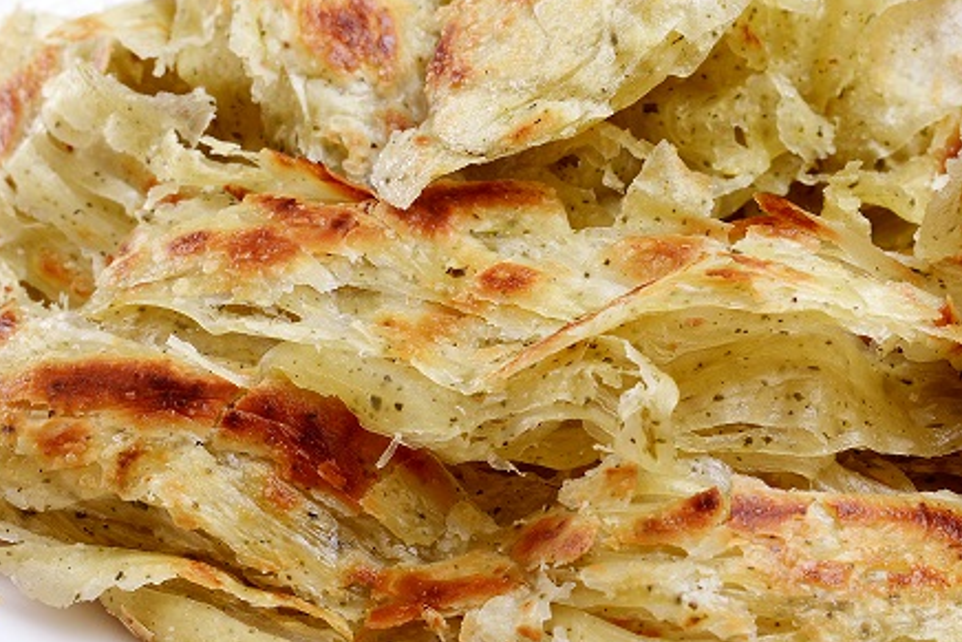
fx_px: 4063
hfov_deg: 13.5
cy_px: 204
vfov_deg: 9.0
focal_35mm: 152
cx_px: 554
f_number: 18
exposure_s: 1/125
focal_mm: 60
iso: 100
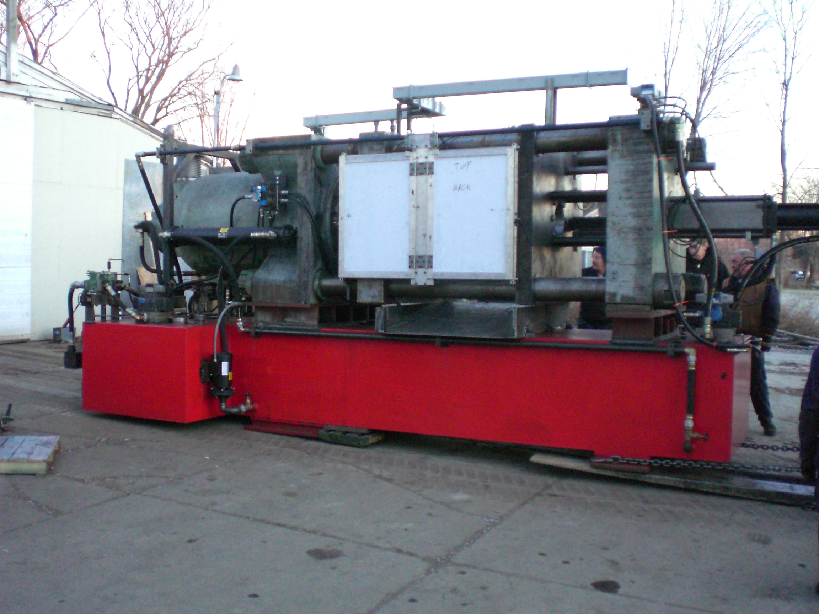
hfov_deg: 49.0
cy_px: 307
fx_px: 899
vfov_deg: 37.7
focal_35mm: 38
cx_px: 410
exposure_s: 1/125
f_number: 3.1
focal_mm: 6.3
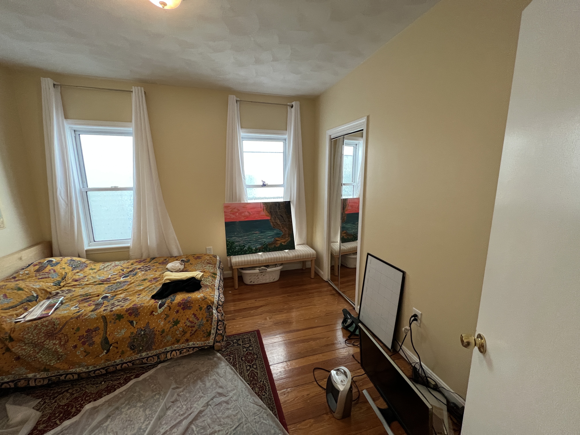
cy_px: 218
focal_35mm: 13
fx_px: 218
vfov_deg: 89.9
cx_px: 290
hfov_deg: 106.2
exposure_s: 1/60
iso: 200
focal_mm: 1.57
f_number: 1.8
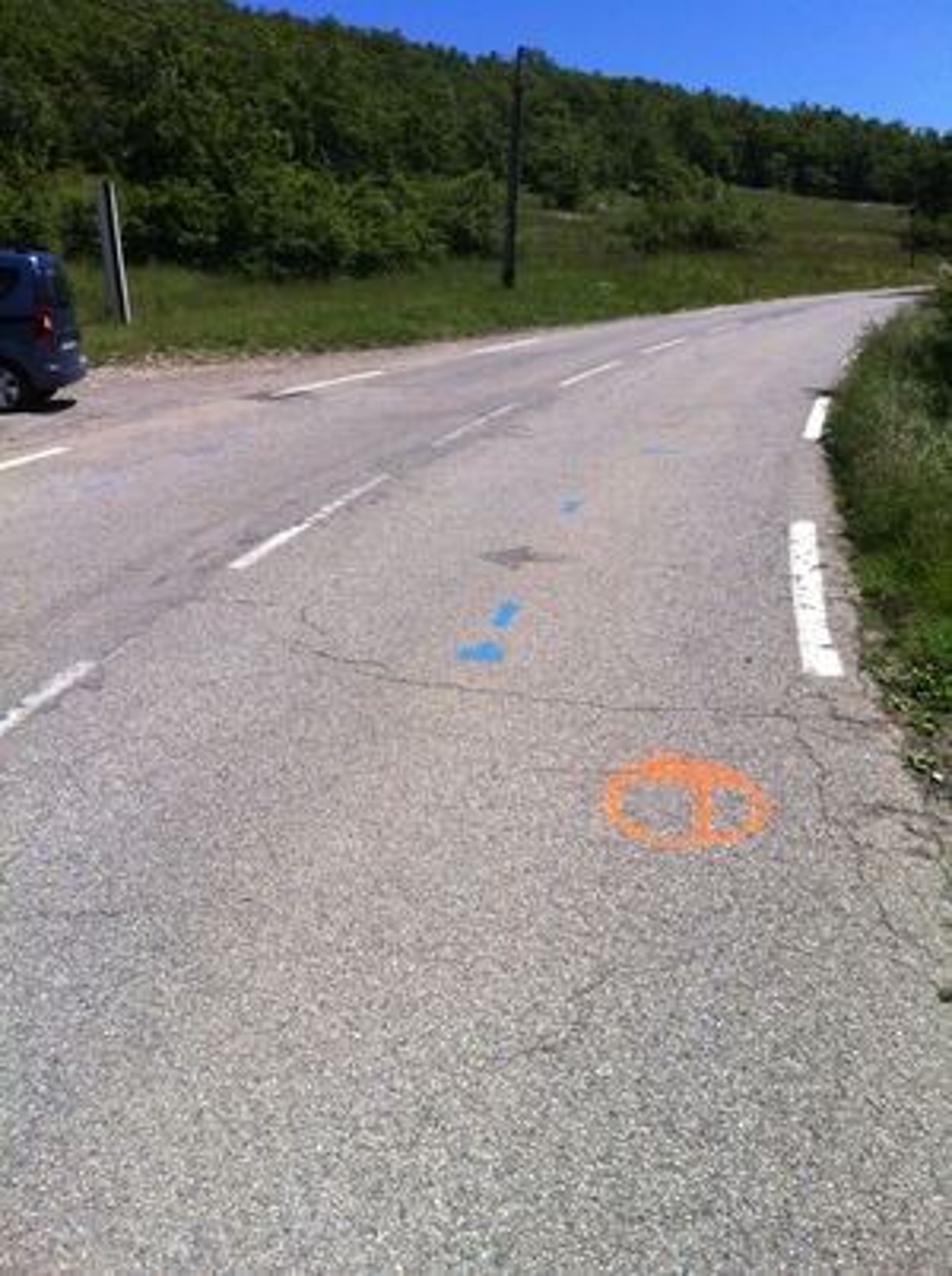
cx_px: 476
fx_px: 1288
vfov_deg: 52.7
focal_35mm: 35
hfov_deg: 40.6
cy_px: 638
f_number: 2.8
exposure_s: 1/2155
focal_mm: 3.85
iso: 80
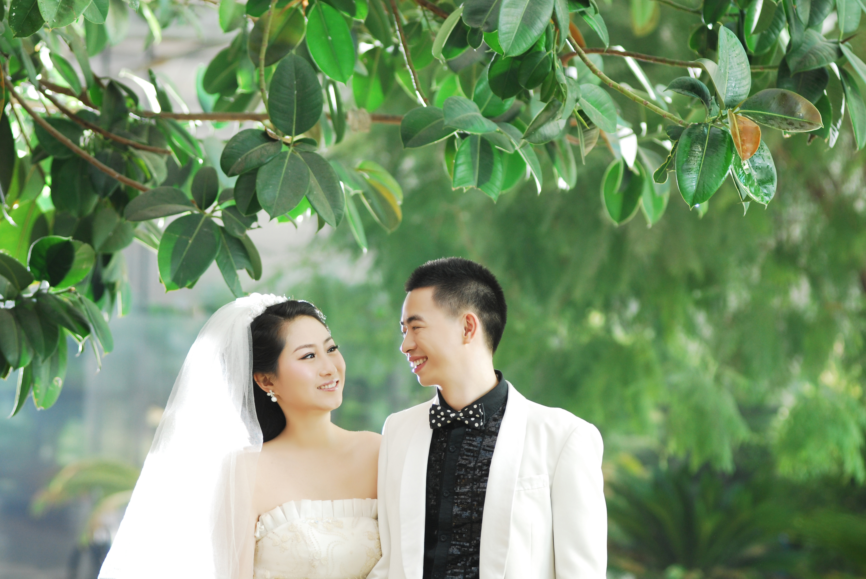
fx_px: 4516
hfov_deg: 11.0
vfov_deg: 7.3
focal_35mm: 188
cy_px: 290
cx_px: 433
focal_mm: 125
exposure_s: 1/125
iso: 320
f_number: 3.5
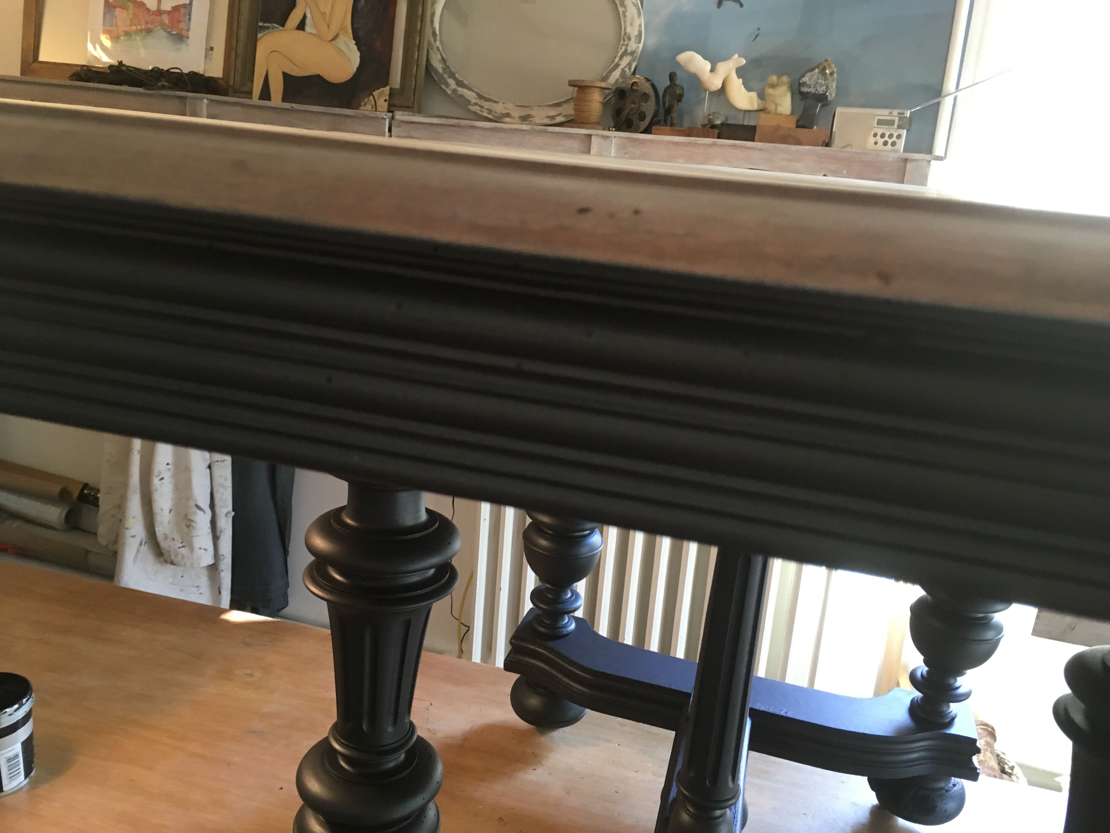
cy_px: 416
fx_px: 930
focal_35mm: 29
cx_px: 555
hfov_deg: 61.7
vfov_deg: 48.2
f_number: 2.2
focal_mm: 4.15
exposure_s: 1/33
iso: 160
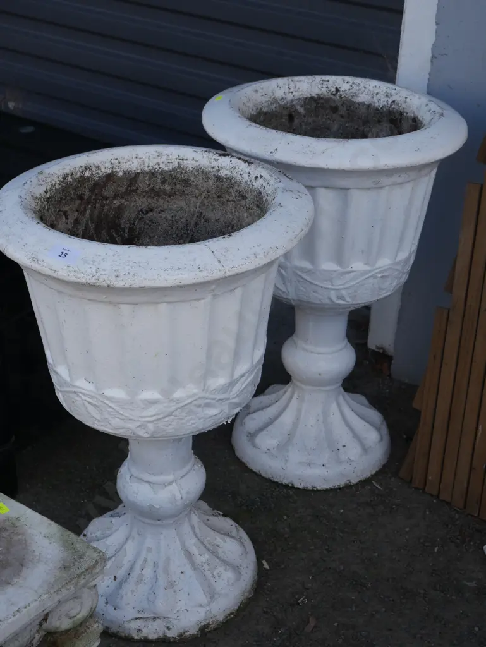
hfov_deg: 25.3
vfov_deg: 33.2
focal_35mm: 58
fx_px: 1085
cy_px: 324
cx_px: 243
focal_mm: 29
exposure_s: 1/125
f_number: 7.1
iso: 200
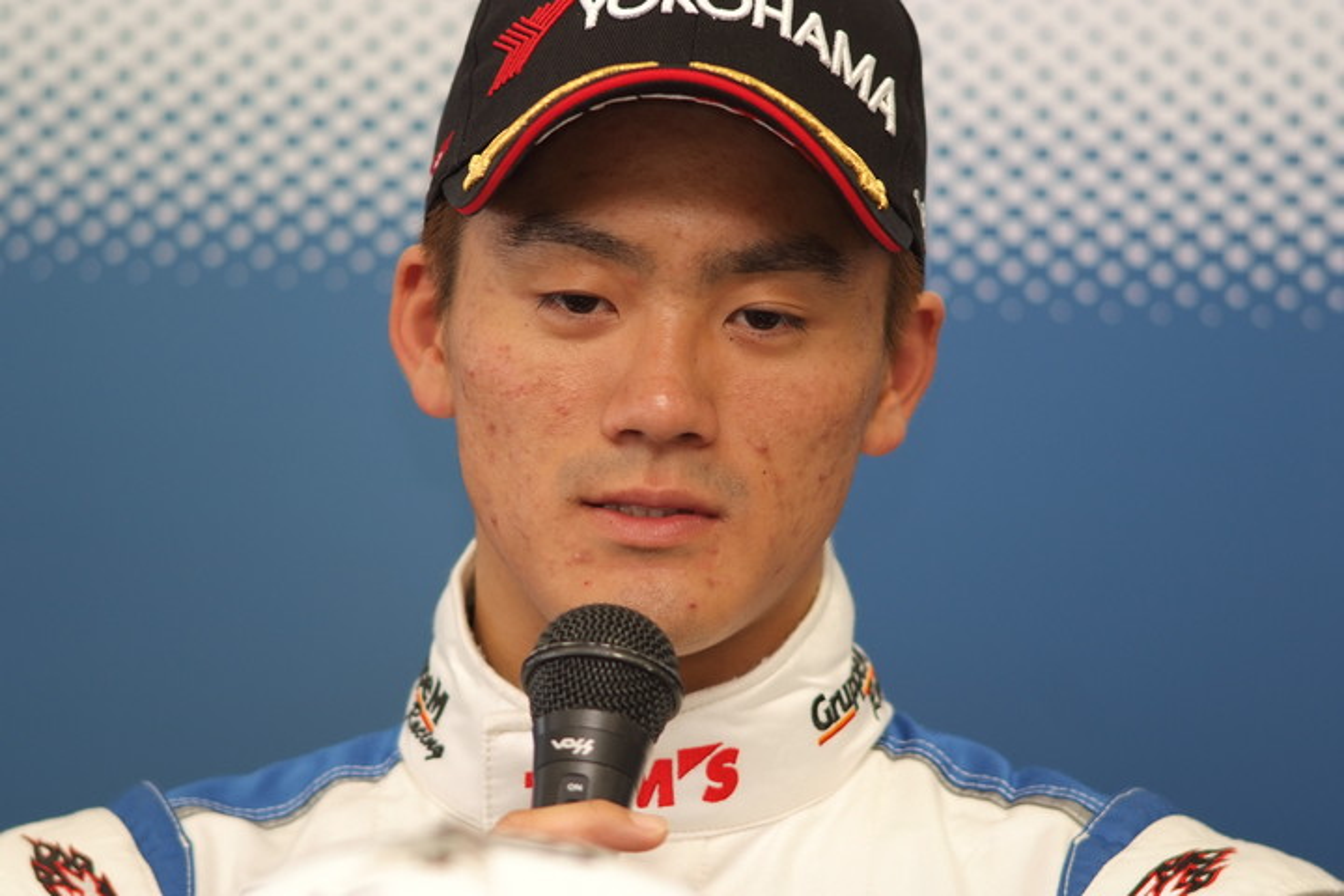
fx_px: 10079
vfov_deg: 5.1
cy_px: 448
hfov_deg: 7.6
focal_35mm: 270
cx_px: 672
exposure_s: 1/125
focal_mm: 180
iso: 400
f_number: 2.8
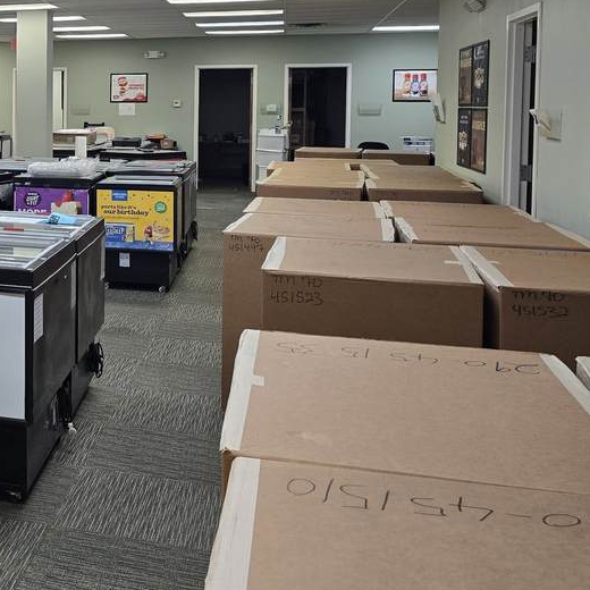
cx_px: -85
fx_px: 964
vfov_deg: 33.3
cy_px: 141
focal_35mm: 50
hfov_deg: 30.0
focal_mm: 6.3
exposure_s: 1/120
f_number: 1.7
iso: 160
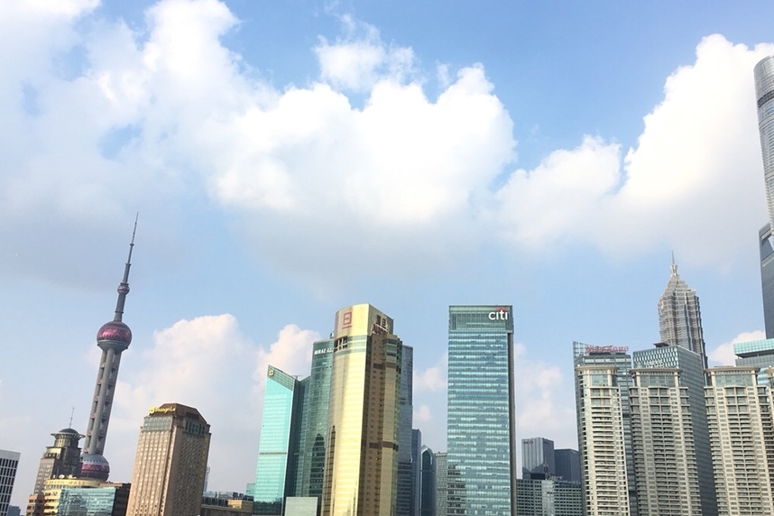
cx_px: 403
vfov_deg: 36.8
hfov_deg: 53.1
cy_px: 223
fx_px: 774
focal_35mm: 36
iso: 25
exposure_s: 1/1451
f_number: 2.2
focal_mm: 4.15
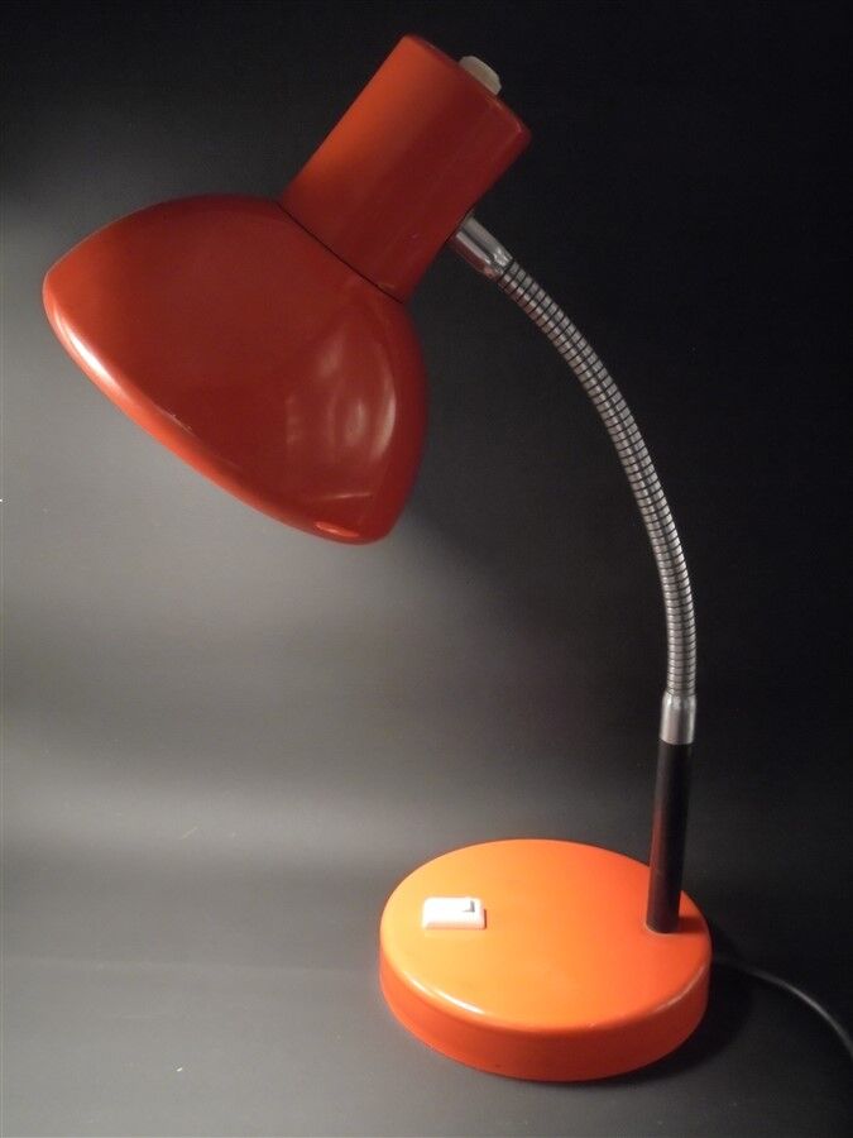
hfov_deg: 33.6
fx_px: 1413
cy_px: 569
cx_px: 426
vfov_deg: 43.9
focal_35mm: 43
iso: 320
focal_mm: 7.8
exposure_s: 1/30
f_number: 4.5
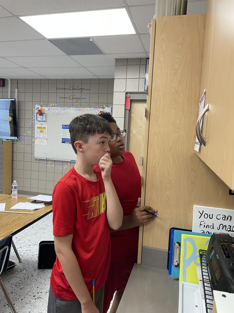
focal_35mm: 26
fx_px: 234
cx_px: 117
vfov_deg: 67.3
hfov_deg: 53.1
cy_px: 156
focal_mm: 4.2
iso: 80
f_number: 1.6
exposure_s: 1/60
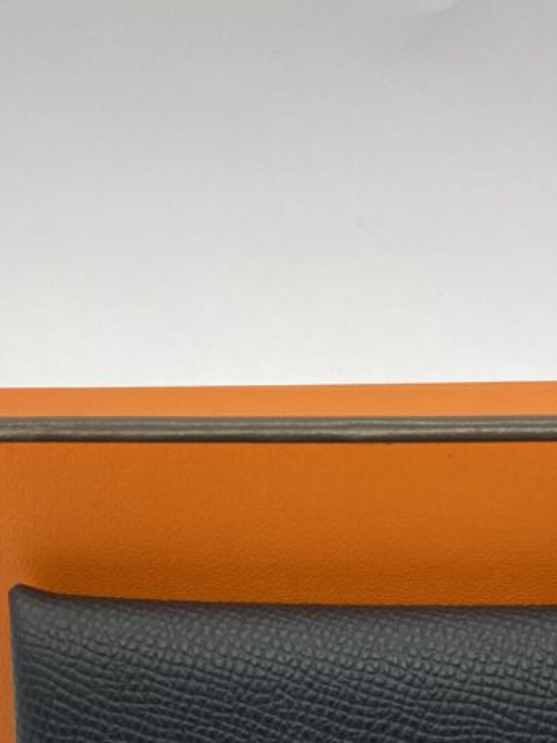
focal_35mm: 58
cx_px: 345
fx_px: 1245
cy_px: 758
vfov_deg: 30.7
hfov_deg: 25.2
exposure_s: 1/100
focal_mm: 4.25
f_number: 1.8
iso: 32
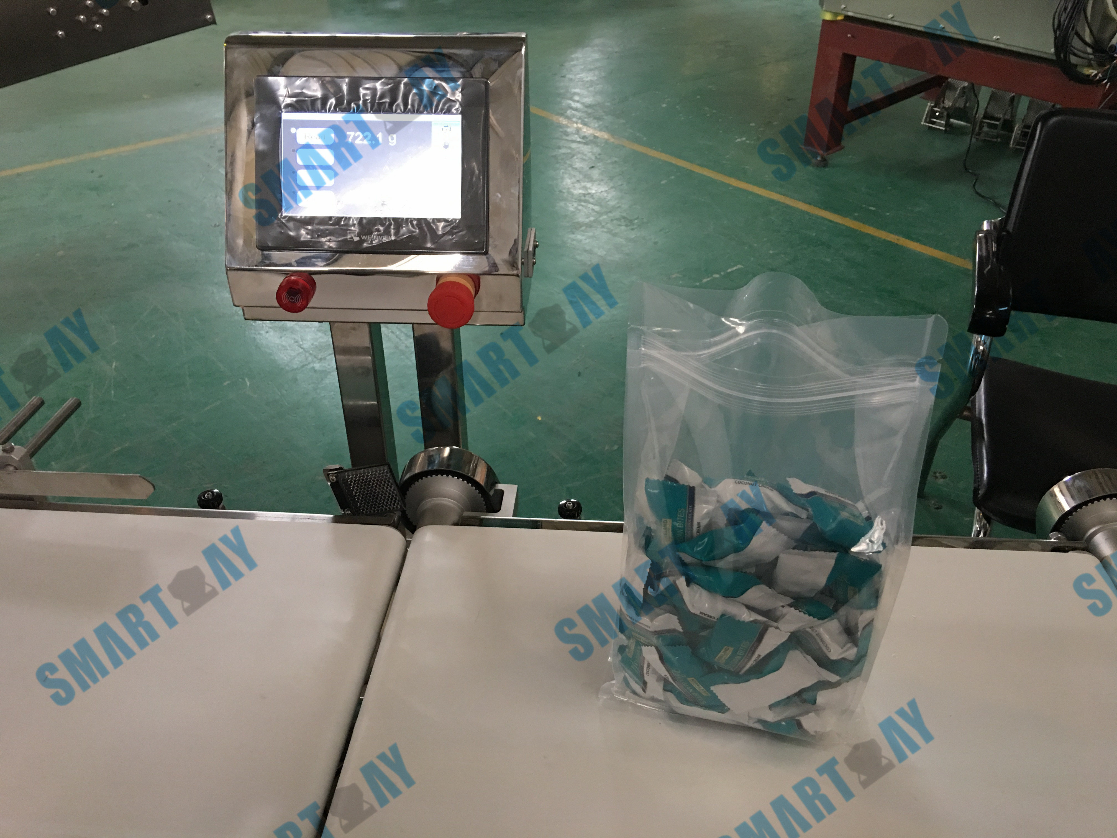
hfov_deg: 61.7
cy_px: 419
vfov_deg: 48.2
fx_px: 936
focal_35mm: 29
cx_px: 558
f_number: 2.2
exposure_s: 1/17
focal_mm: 4.15
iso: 80
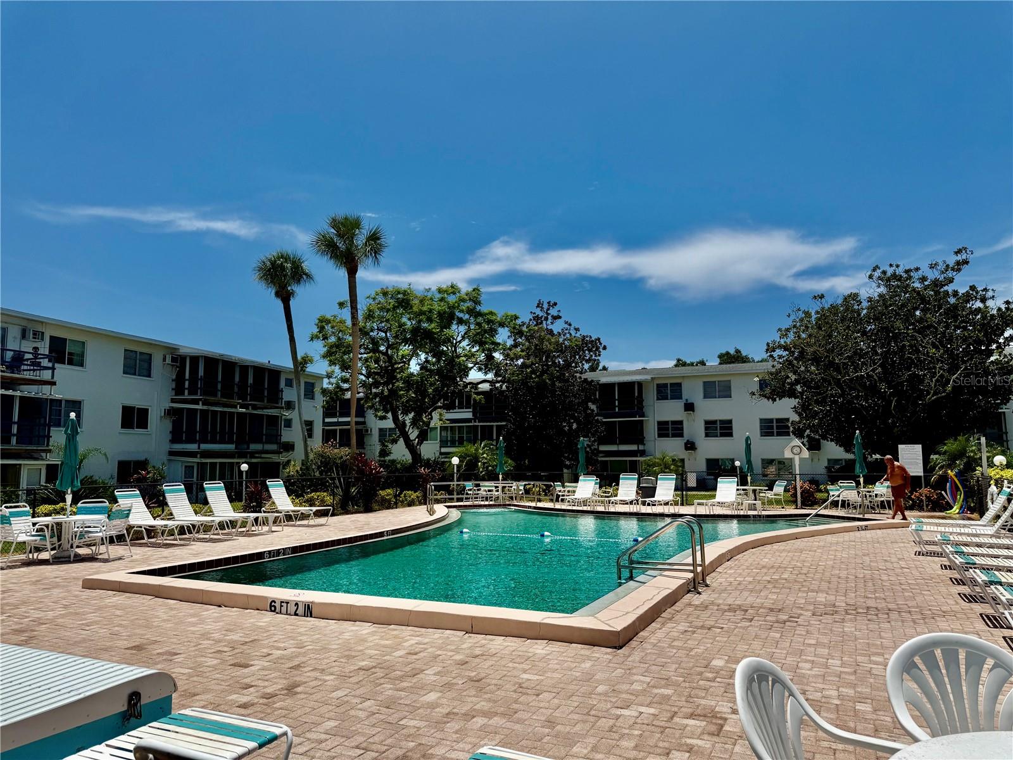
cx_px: 506
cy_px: 380
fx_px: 702
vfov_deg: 56.8
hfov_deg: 71.6
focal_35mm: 24
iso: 80
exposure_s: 1/11905
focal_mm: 6.76
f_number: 1.78
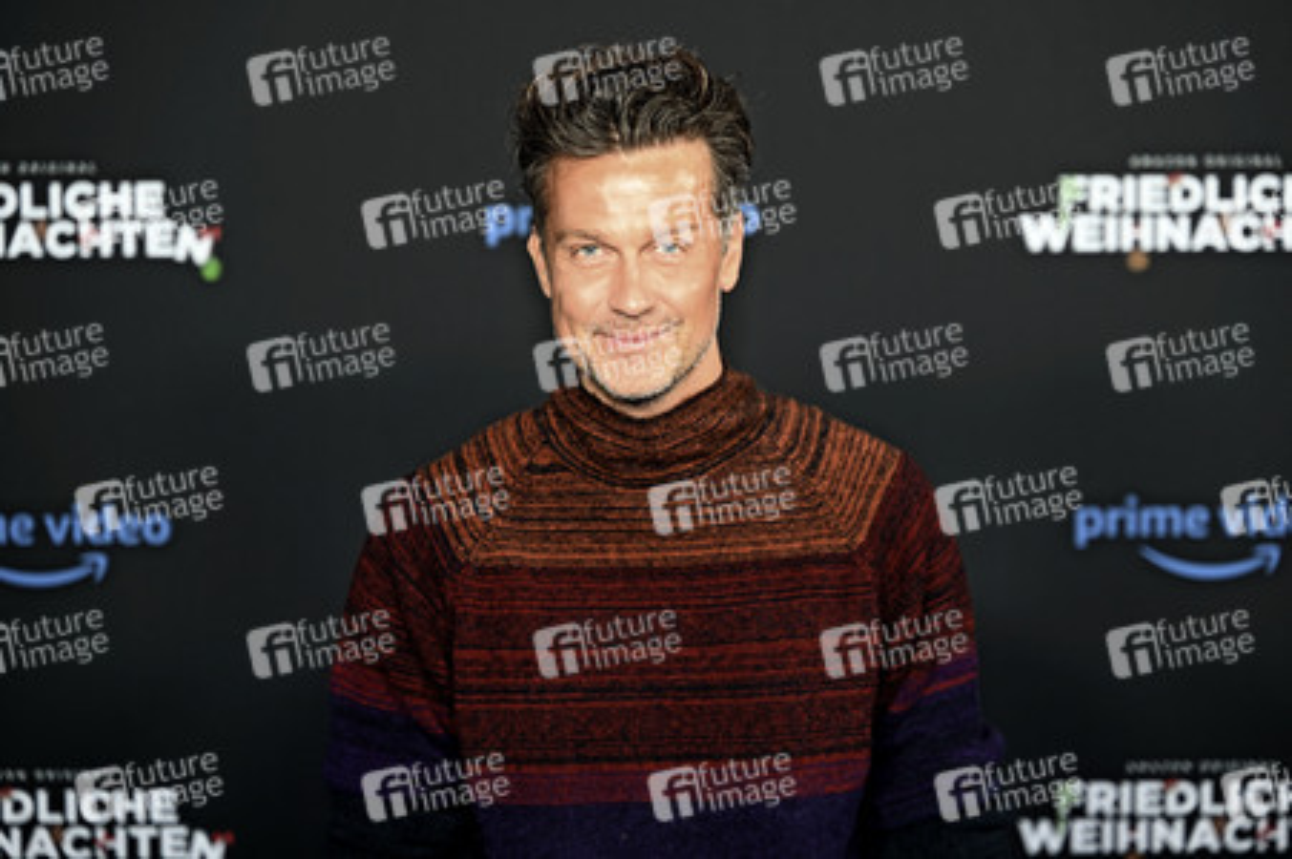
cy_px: 430
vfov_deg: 18.2
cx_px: 646
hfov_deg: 27.0
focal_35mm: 75
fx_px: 2690
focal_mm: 75
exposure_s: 1/125
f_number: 2.8
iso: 500
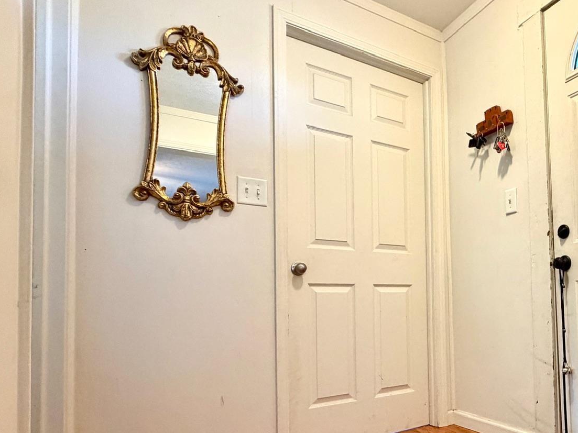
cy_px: 291
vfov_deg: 52.0
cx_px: 464
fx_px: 434
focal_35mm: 26
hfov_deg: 61.6
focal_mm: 2.22
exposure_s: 1/60
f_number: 2.2
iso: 320
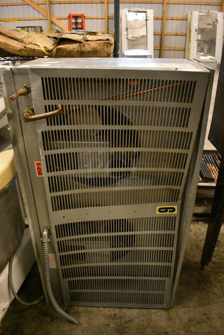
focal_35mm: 27
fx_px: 252
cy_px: 168
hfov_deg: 48.0
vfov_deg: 67.3
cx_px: 112
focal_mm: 18
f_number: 3.5
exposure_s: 1/125
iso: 7200
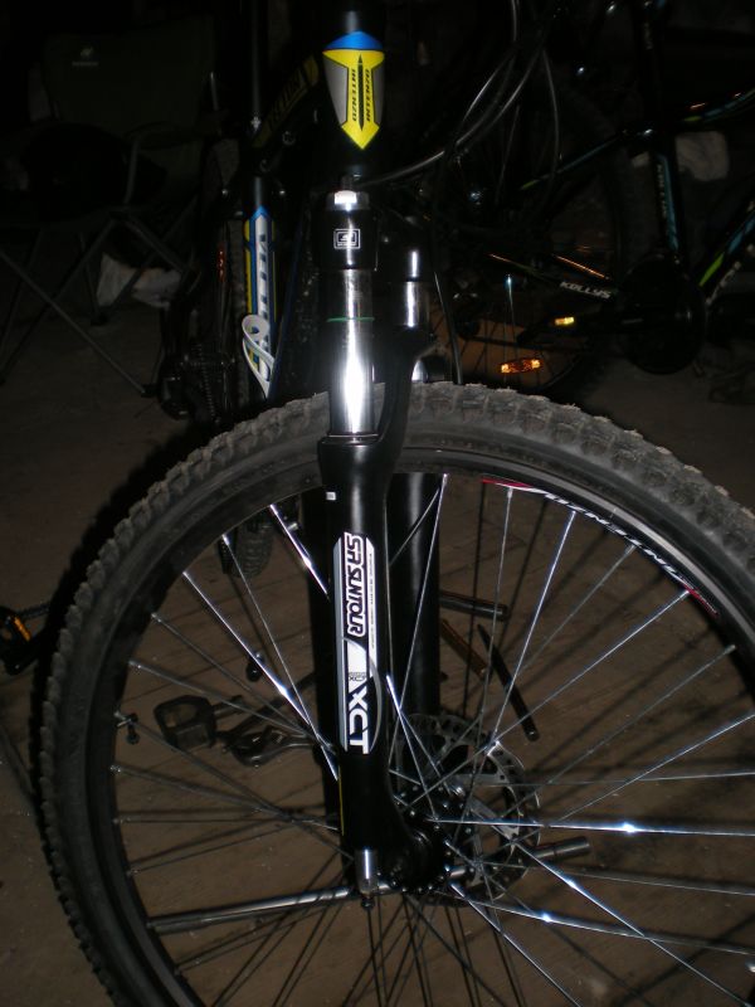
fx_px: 1105
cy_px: 504
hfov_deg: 37.7
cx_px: 378
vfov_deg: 49.0
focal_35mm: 38
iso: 64
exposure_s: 1/60
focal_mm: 6.3
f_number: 3.1
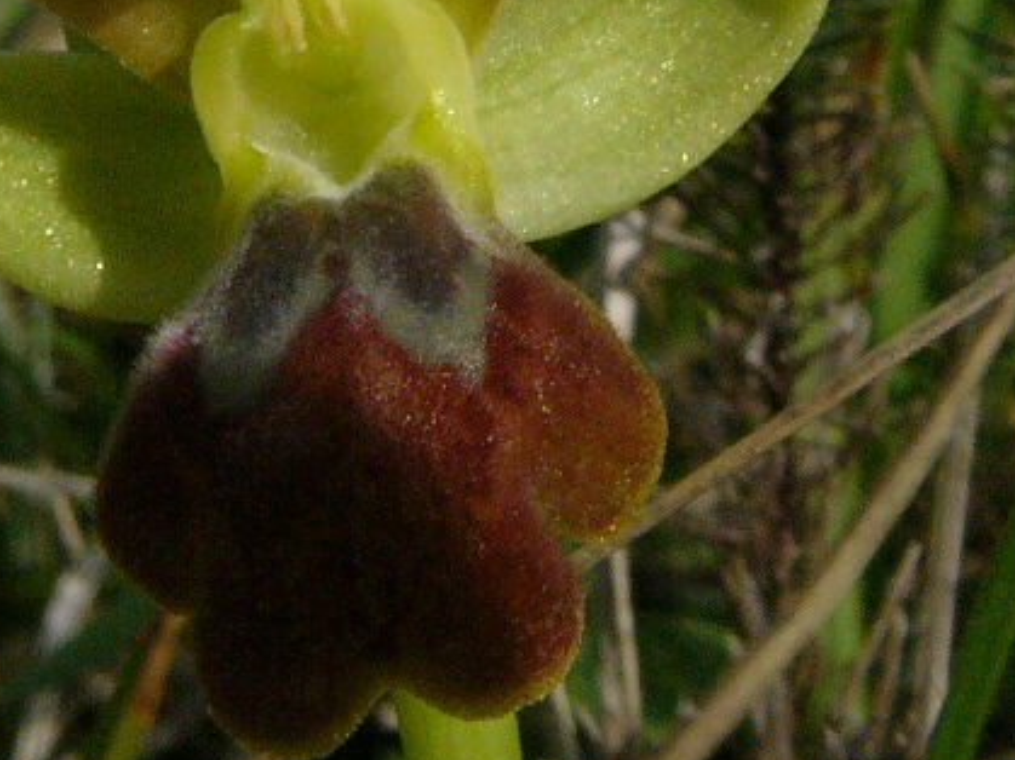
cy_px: 249
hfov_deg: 32.9
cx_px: 310
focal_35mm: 58
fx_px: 1700
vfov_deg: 25.1
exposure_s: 1/2000
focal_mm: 6.4
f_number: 8
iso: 200
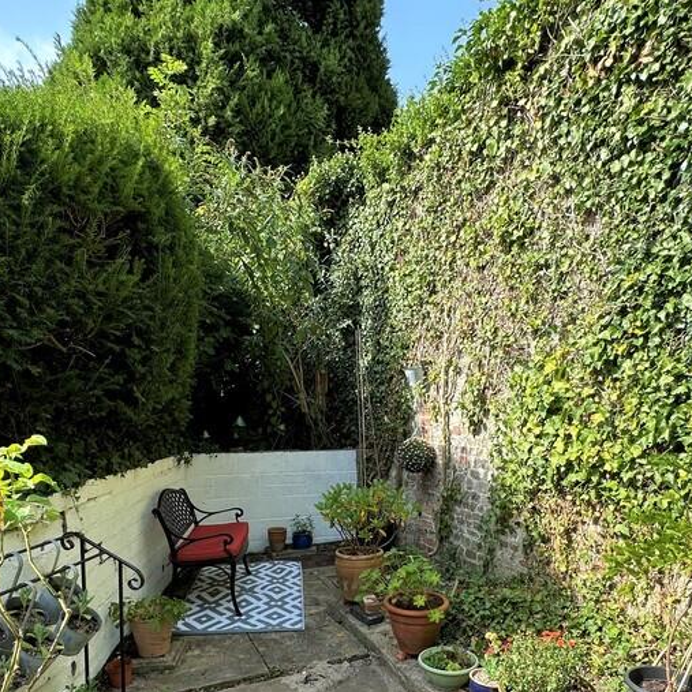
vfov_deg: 60.9
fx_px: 565
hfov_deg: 62.8
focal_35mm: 25
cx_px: 381
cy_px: 479
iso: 40
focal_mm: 2.22
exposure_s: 1/473
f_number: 2.2
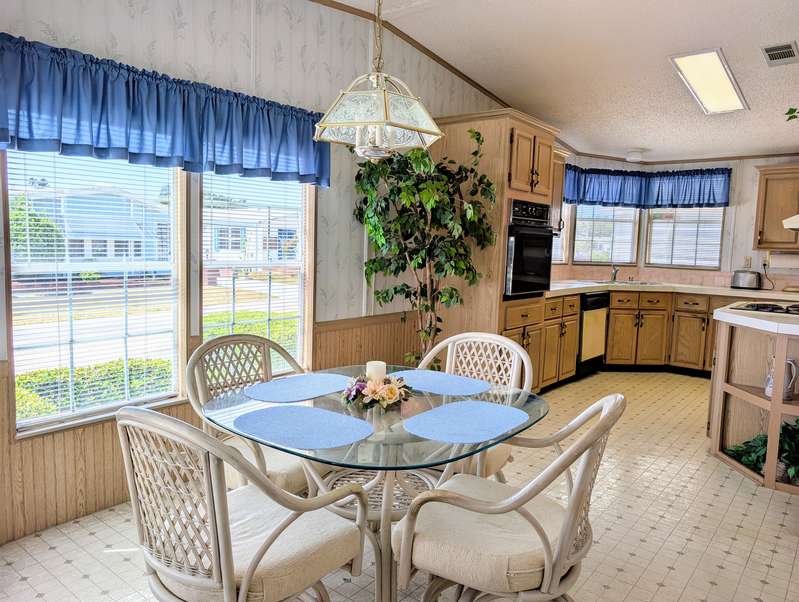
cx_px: 400
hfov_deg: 71.5
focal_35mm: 24
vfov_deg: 56.9
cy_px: 301
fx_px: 555
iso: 19
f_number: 1.68
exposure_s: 1/475
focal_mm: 6.9
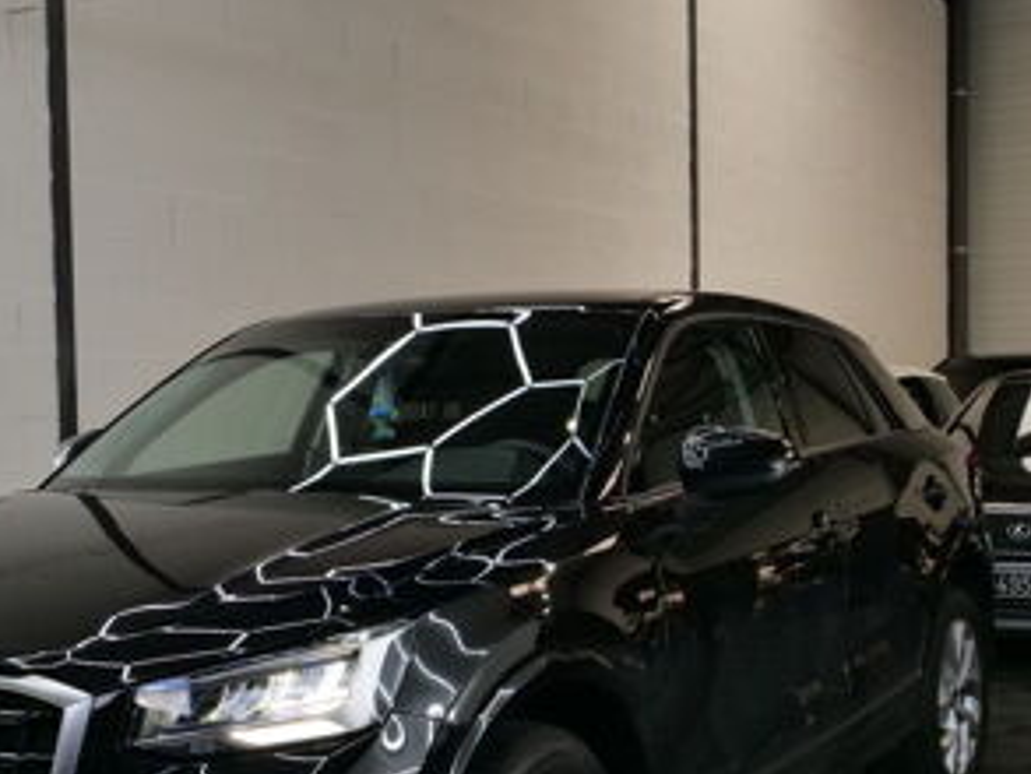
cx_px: 303
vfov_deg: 24.7
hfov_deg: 32.3
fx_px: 1758
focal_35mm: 59
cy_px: 514
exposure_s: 1/60
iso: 1000
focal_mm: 18
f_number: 8
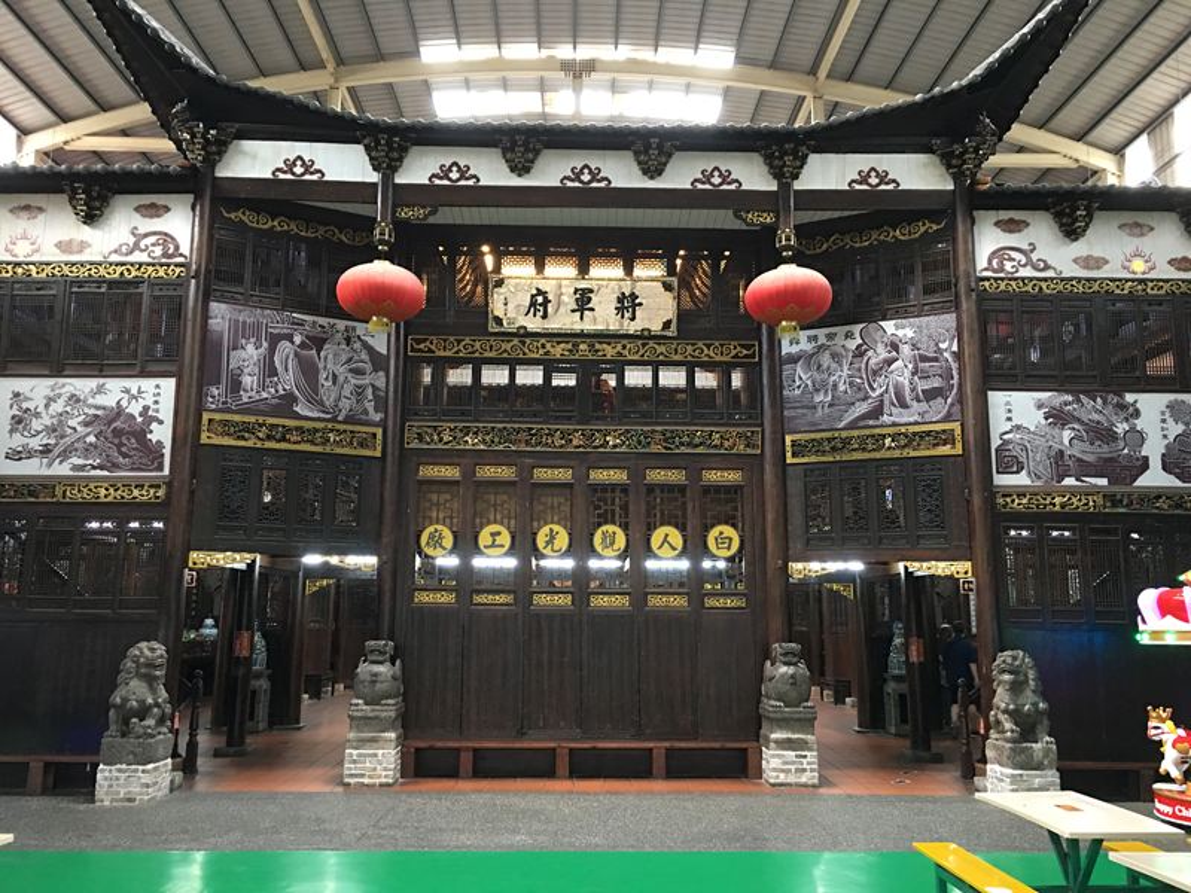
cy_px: 446
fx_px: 998
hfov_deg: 61.7
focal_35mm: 29
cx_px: 596
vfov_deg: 48.2
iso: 80
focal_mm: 4.15
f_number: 2.2
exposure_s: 1/10
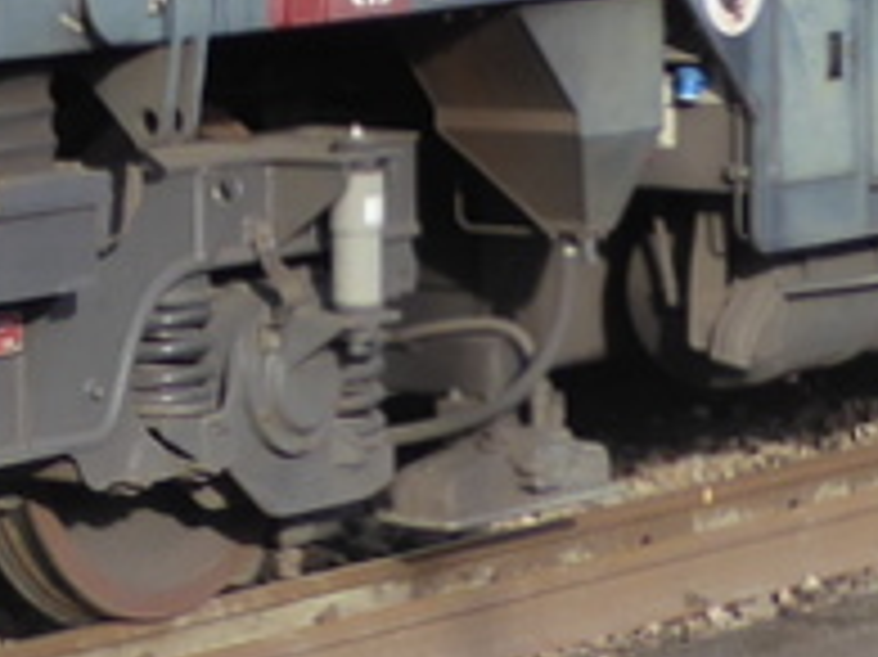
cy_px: -585
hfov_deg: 7.6
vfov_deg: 5.6
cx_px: -104
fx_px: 6565
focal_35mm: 259
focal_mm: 7.2
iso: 125
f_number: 3.8
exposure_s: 1/200
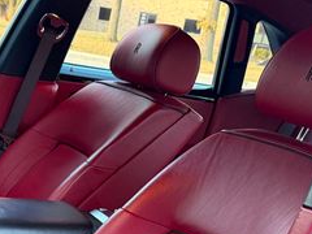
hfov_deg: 29.2
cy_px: 290
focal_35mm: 64
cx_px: 39
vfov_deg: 21.1
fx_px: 577
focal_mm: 6.76
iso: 400
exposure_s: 1/60
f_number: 1.78
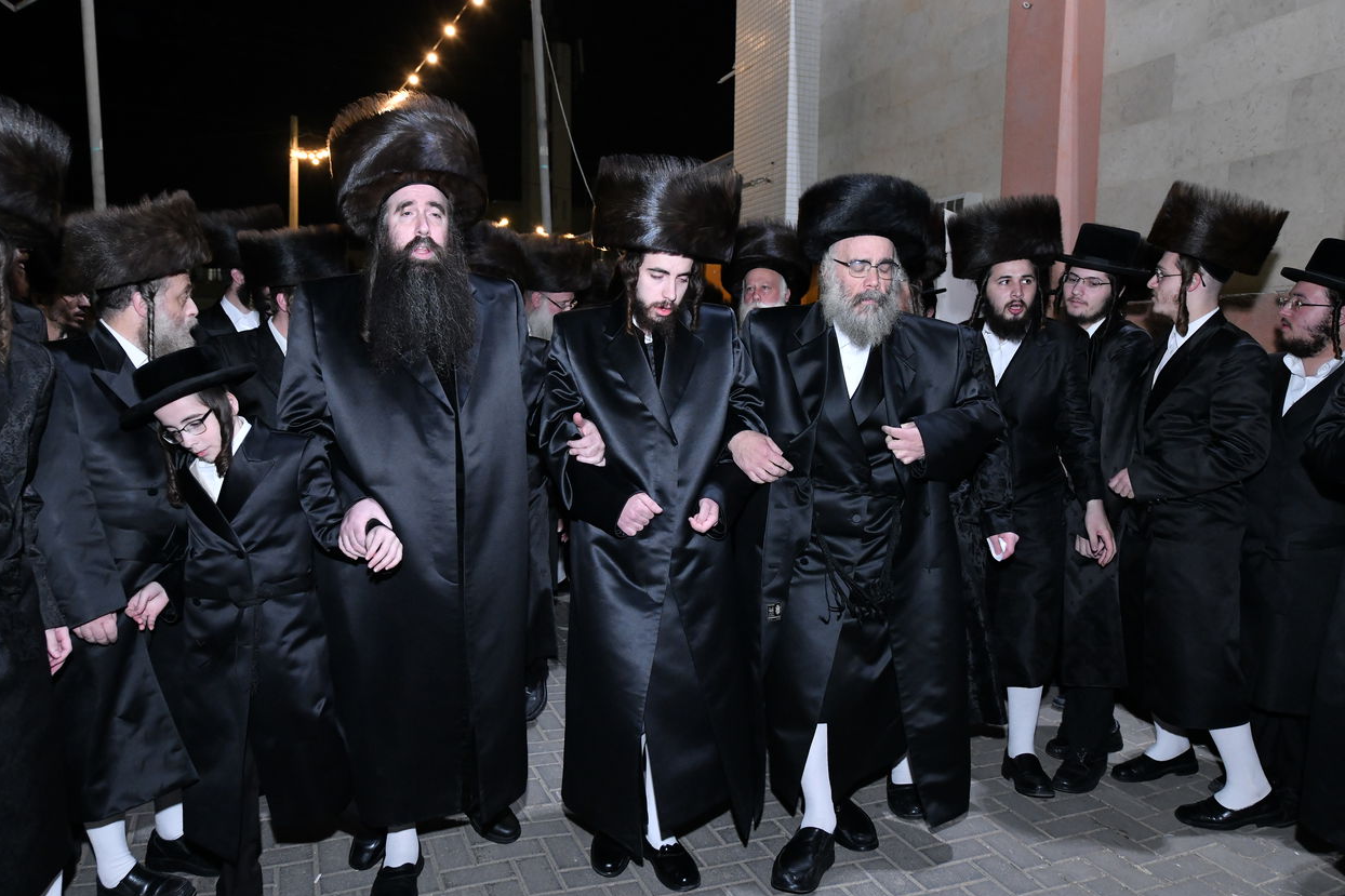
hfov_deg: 67.4
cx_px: 666
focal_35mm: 27
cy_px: 487
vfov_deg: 47.9
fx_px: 1009
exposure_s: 1/125
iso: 2000
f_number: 5
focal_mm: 24
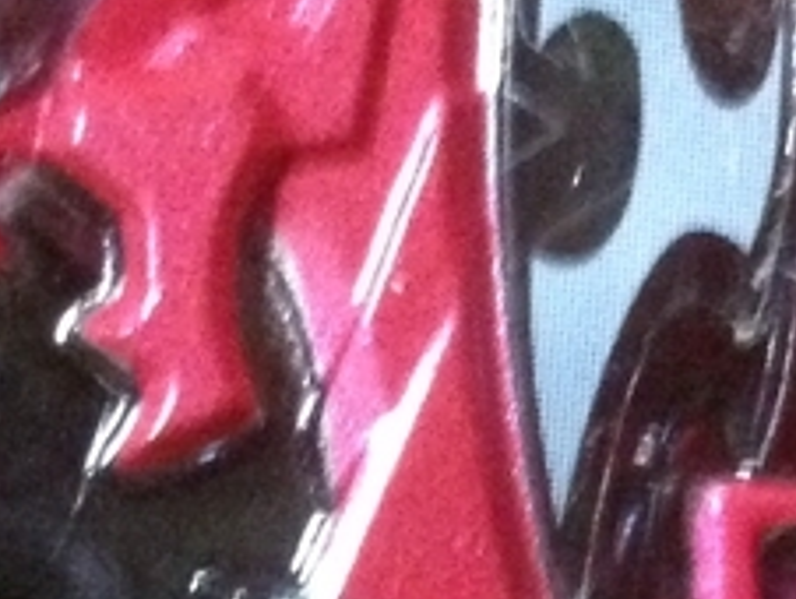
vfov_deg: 8.4
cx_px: 690
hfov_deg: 11.2
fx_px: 4028
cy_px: 715
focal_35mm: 175
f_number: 2.4
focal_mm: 4.12
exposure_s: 1/15
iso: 800
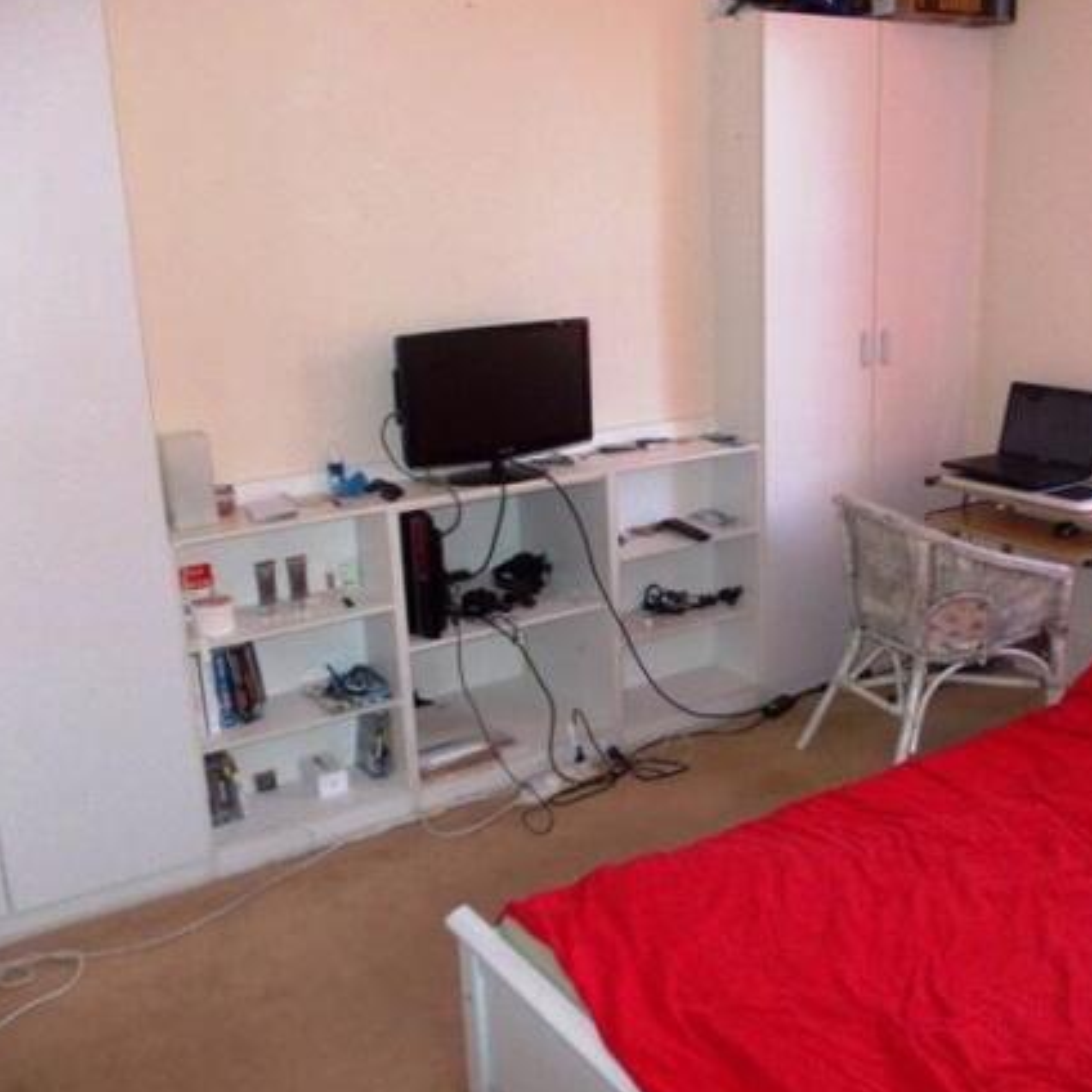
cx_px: 686
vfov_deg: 48.5
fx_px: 1213
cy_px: 550
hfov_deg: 48.0
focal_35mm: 34
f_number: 2.7
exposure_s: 1/25
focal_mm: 4
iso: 200
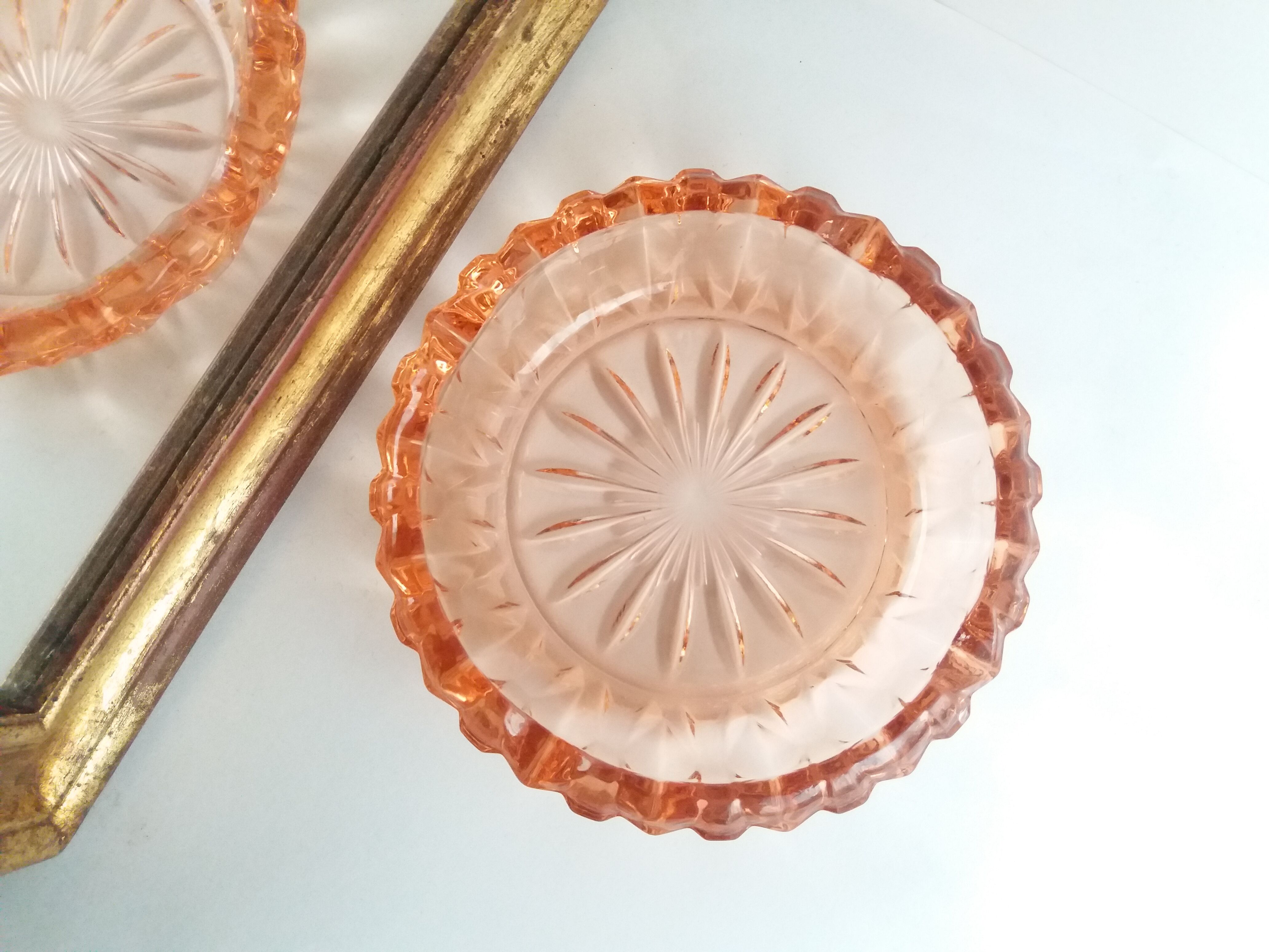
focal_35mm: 28
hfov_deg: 63.4
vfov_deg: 49.7
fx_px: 1026
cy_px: 476
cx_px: 634
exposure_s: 1/498
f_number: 1.9
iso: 400
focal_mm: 3.7
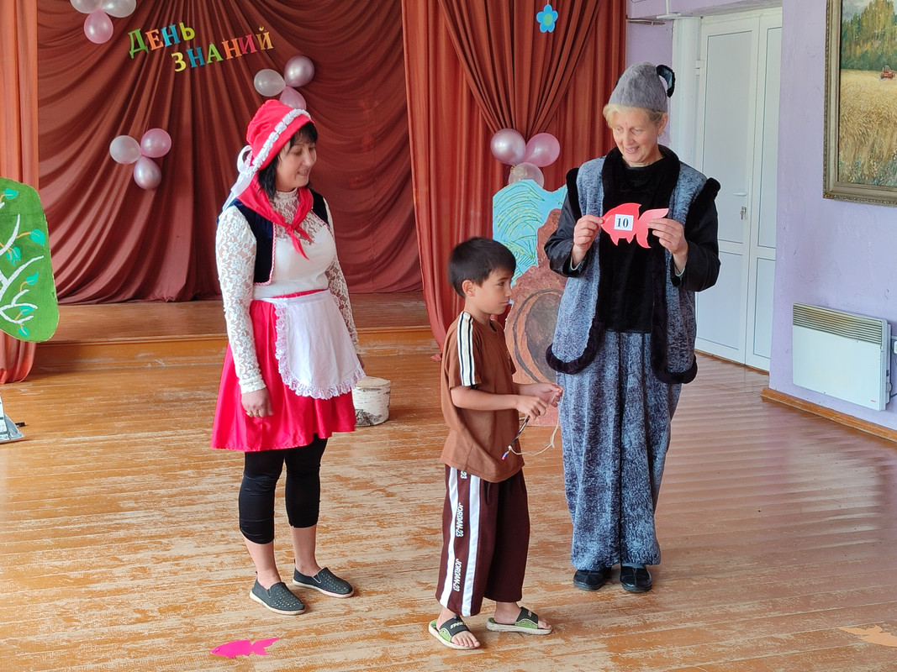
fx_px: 648
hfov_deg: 69.4
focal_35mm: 25
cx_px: 448
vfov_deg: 54.9
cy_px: 336
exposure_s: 1/50
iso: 129
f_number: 1.89
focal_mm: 5.95
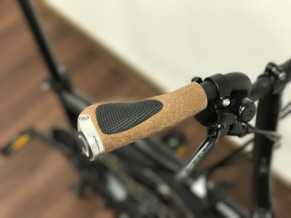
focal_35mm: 57
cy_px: 109
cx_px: 146
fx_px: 479
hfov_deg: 33.8
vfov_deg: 25.7
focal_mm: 6.6
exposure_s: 1/50
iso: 160
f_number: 2.8
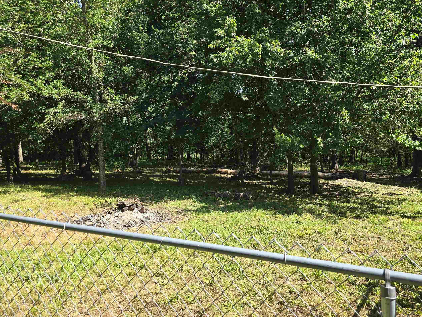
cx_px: 229
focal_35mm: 28
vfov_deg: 49.7
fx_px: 341
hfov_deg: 63.3
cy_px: 146
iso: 12
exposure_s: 1/235
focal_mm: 6.3
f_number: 1.7
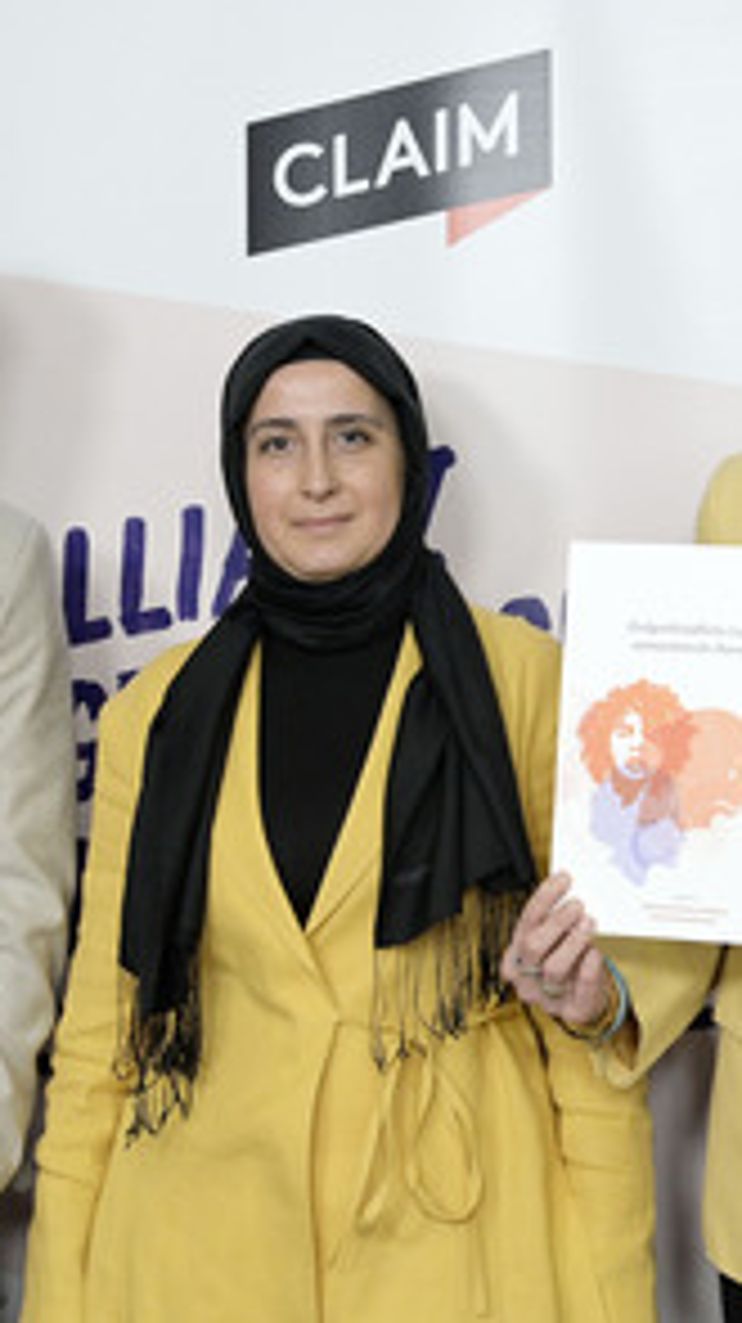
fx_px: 2137
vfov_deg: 34.4
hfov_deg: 19.7
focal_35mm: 61
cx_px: 411
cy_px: 652
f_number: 4
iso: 4000
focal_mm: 38
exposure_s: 1/2000
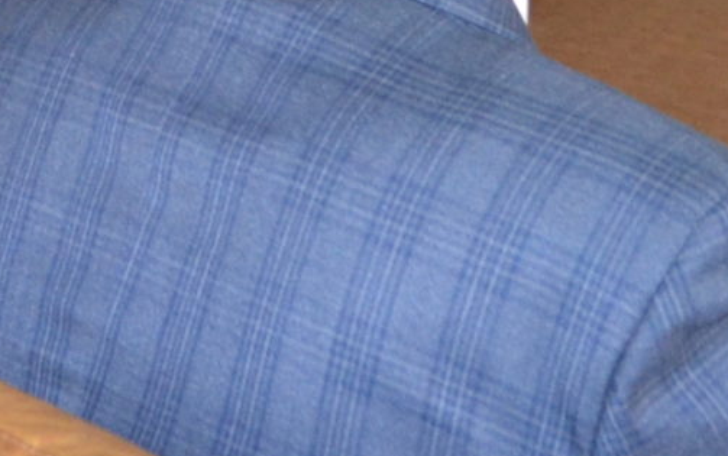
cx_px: -232
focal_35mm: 140
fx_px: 2779
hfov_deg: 14.3
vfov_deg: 8.8
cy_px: -487
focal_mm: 18
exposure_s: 1/60
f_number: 3.5
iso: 1600
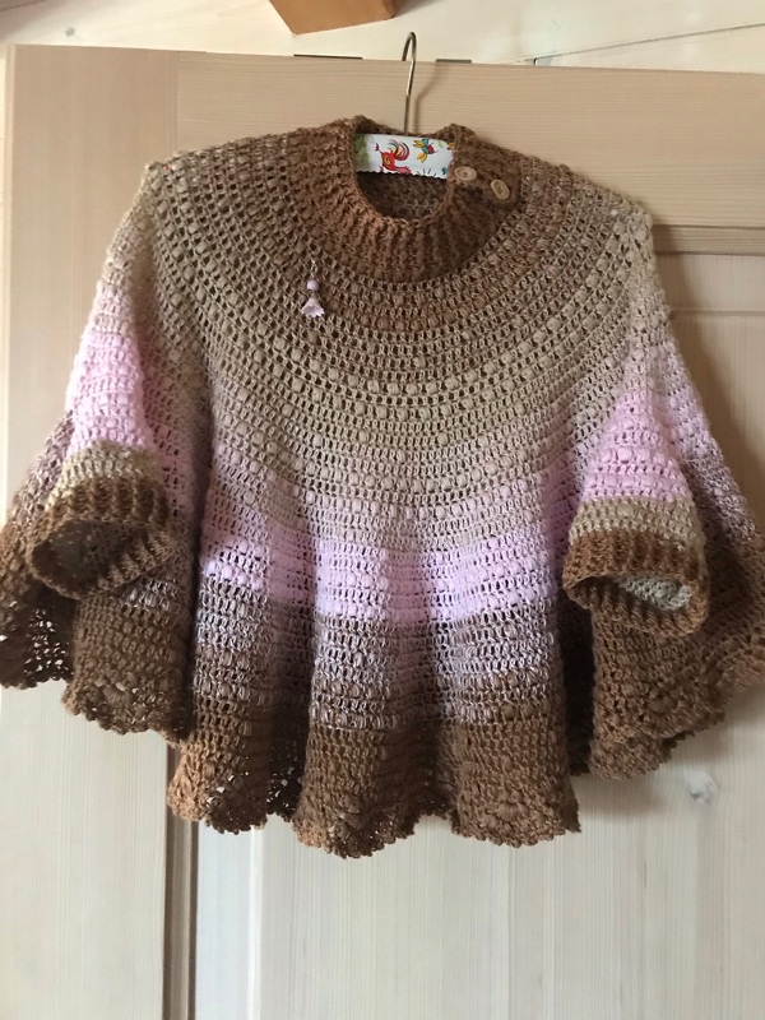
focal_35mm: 28
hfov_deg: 49.7
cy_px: 510
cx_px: 382
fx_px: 825
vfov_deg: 63.4
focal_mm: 3.99
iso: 100
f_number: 1.8
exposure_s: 1/5
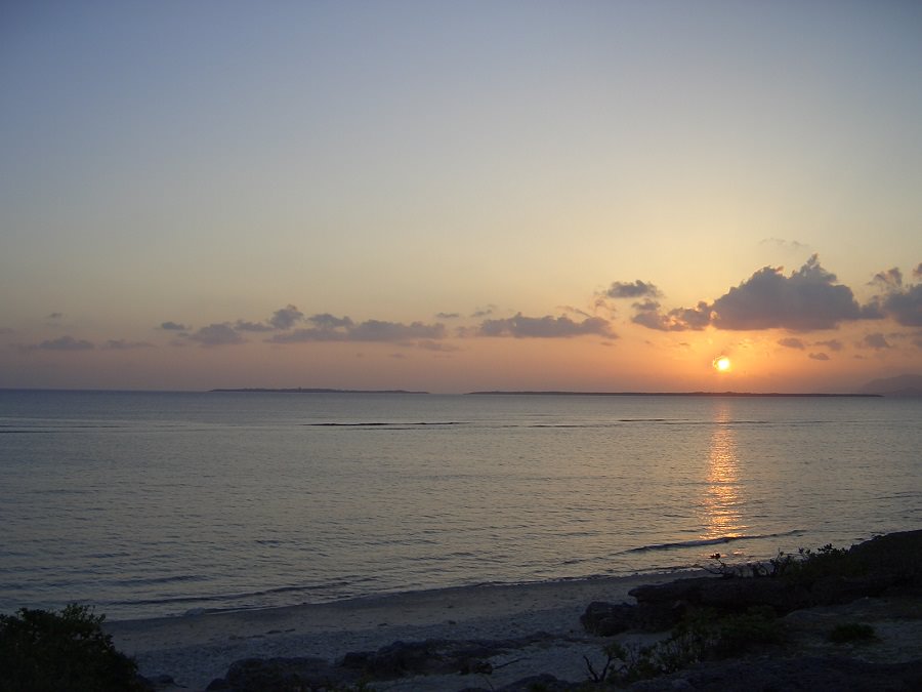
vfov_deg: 36.8
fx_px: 1039
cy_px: 346
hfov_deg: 47.9
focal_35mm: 39
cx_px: 461
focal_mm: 8
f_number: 2.8
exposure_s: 1/500
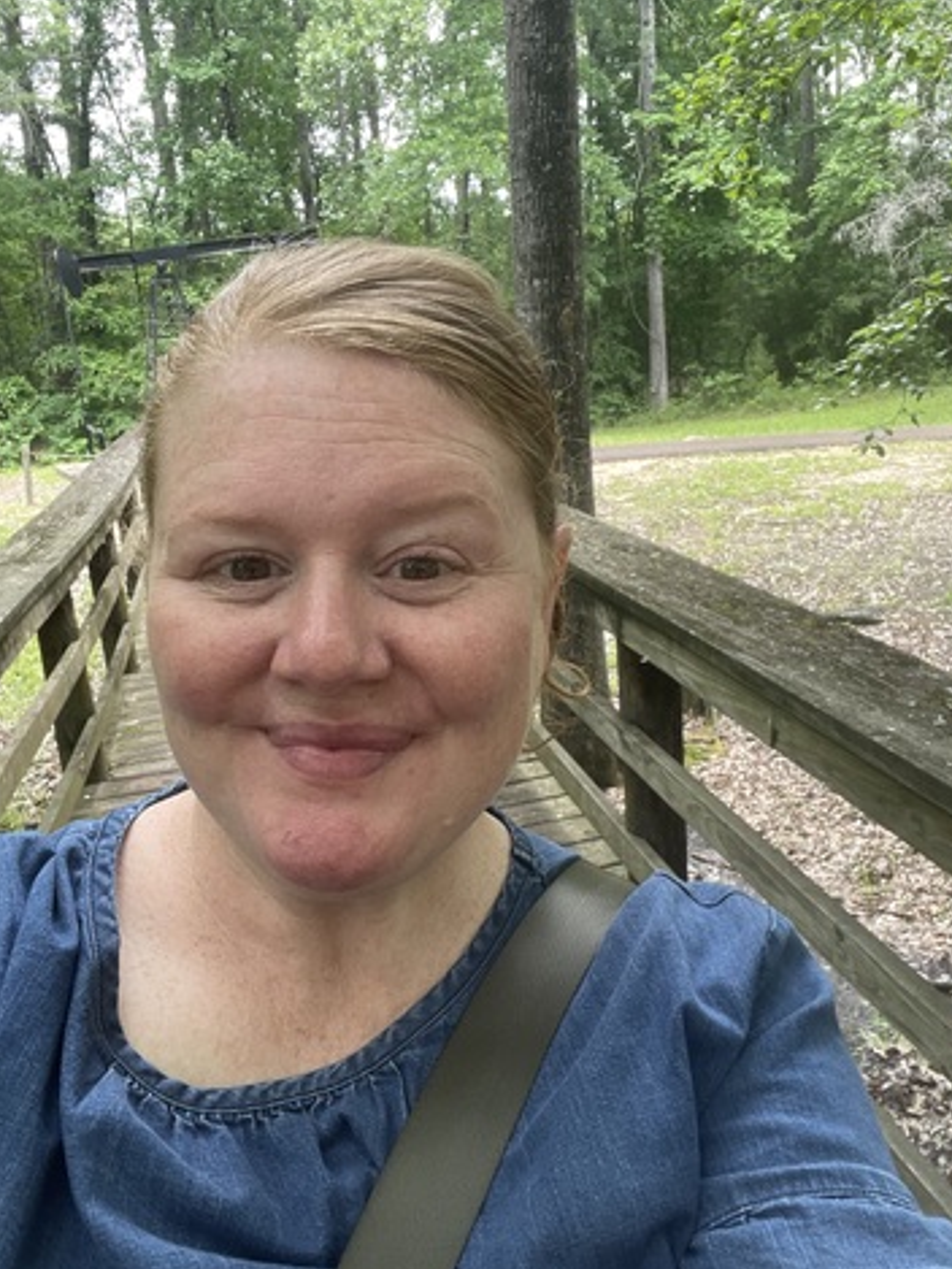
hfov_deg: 44.2
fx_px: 1173
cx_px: 502
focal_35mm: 32
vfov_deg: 56.8
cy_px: 663
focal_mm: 2.71
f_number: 2.2
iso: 100
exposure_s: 1/108
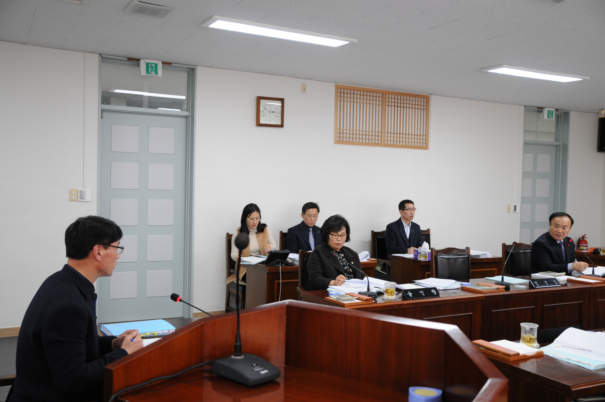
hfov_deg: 53.2
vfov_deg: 36.8
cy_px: 201
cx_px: 302
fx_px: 604
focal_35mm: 36
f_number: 4
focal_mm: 24
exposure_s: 1/60
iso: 640
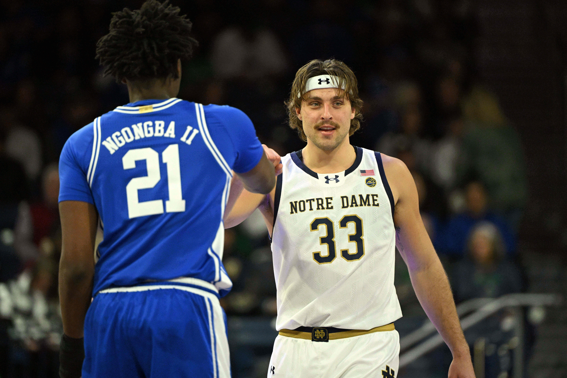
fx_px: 5670
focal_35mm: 360
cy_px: 189
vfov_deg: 3.8
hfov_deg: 5.7
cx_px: 284
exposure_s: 1/1600
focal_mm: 360
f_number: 4
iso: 6400
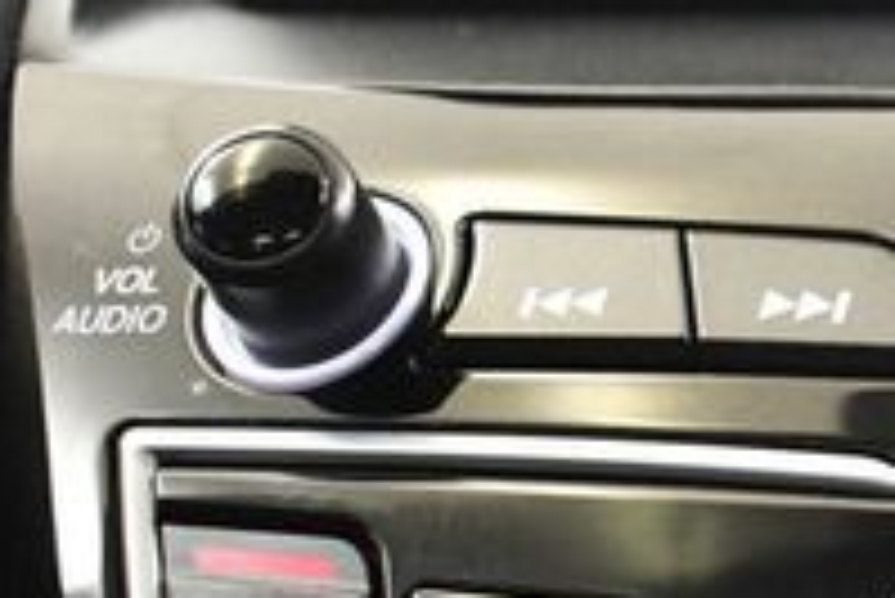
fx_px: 2886
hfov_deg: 16.0
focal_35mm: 116
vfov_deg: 11.6
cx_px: 1399
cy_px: 674
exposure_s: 1/60
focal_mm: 18
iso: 3200
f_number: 3.5
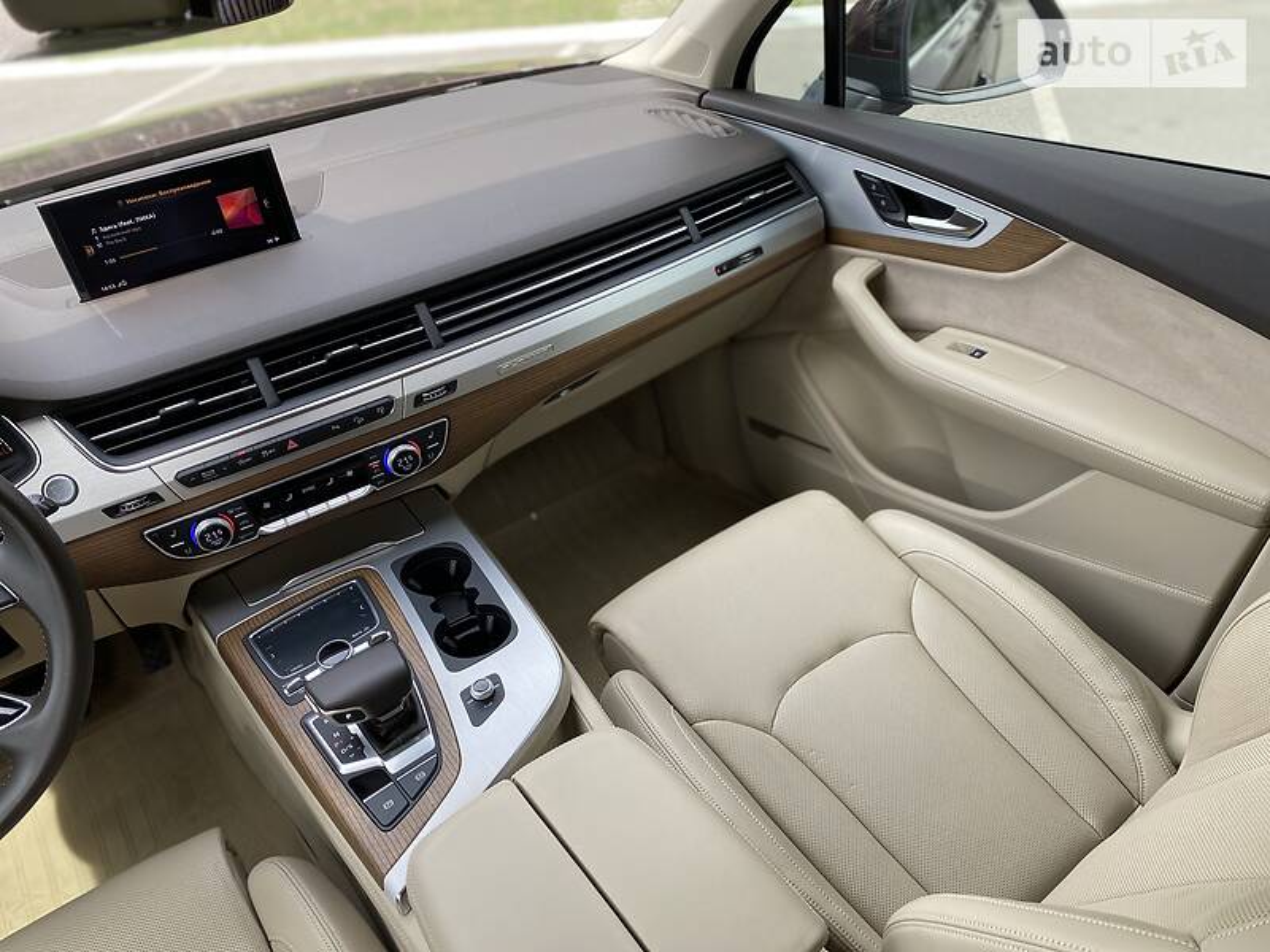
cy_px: 476
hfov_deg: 67.3
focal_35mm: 26
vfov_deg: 53.1
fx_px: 954
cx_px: 635
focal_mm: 4.2
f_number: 1.8
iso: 32
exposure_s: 1/185
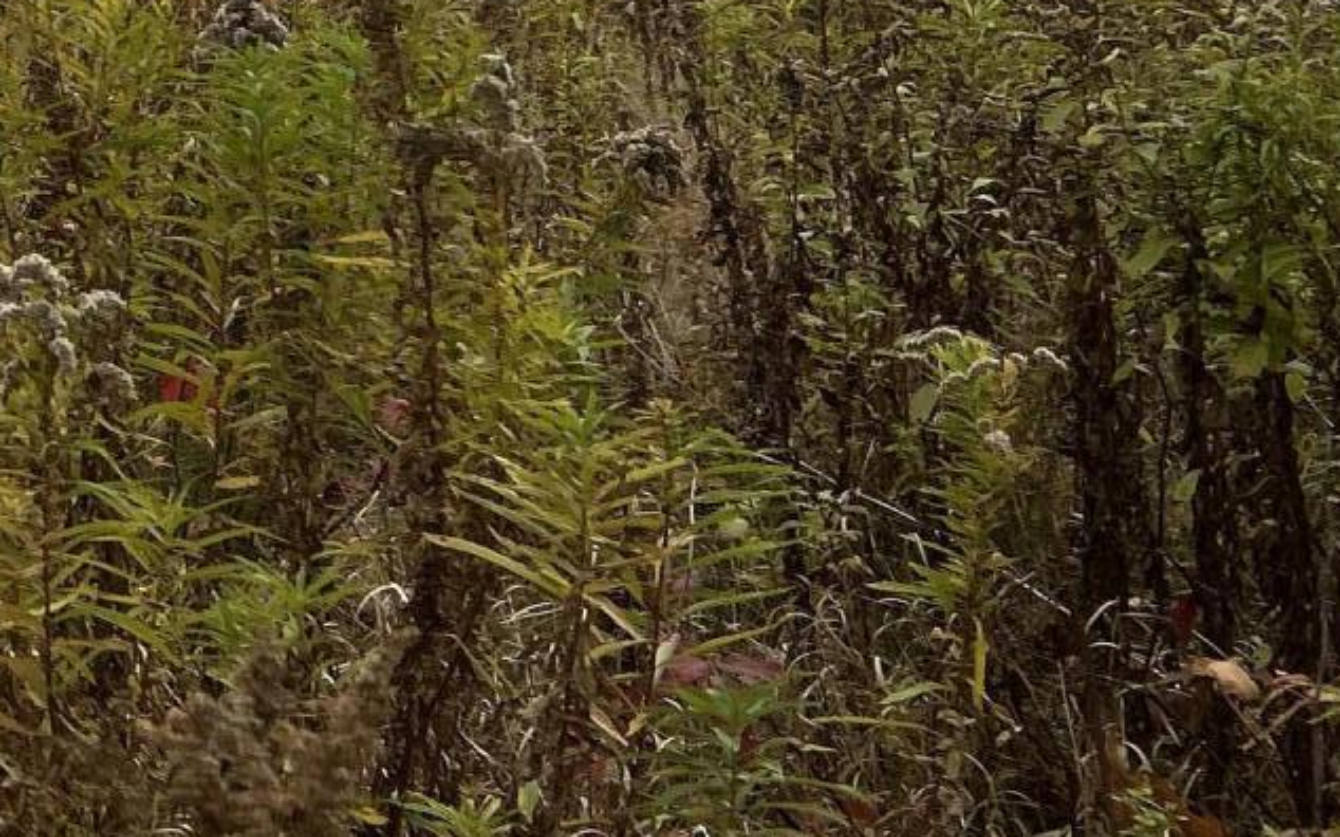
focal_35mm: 87
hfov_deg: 20.5
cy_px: -34
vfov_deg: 14.7
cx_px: -643
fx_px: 3177
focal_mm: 5.7
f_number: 1.5
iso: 50
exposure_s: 1/1412
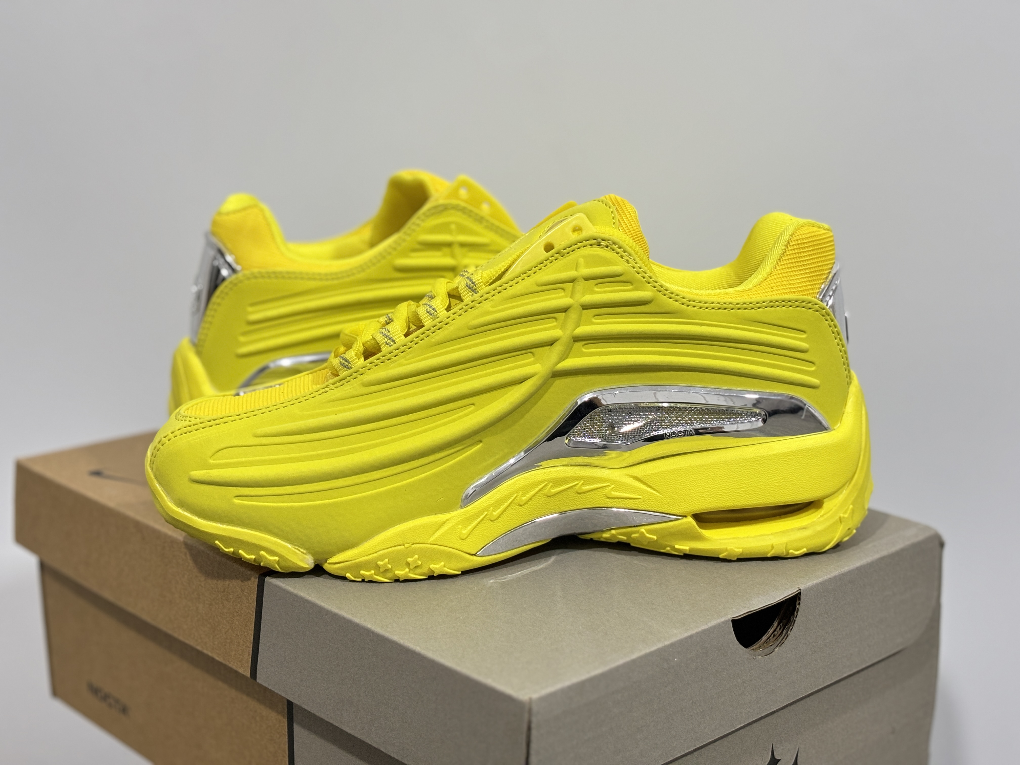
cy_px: 382
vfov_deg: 28.0
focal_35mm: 52
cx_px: 510
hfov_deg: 36.8
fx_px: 1532
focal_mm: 5.96
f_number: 1.6
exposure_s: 1/33
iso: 160
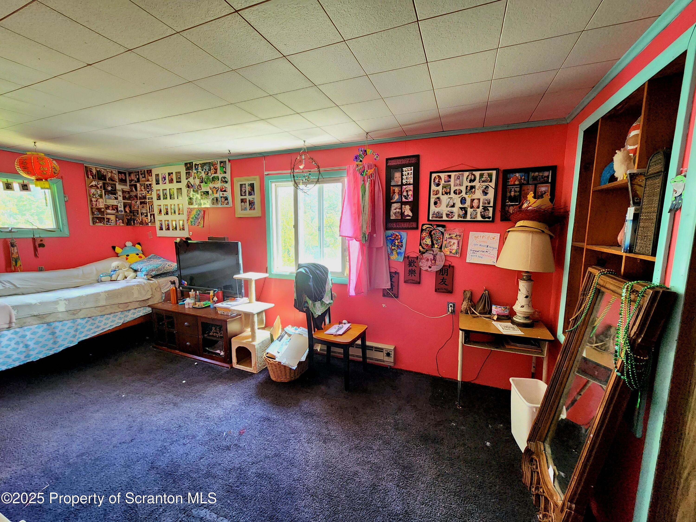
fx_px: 261
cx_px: 348
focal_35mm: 13
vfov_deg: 89.9
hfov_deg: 106.2
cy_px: 261
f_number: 2.2
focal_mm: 2.2
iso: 400
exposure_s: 1/60.2
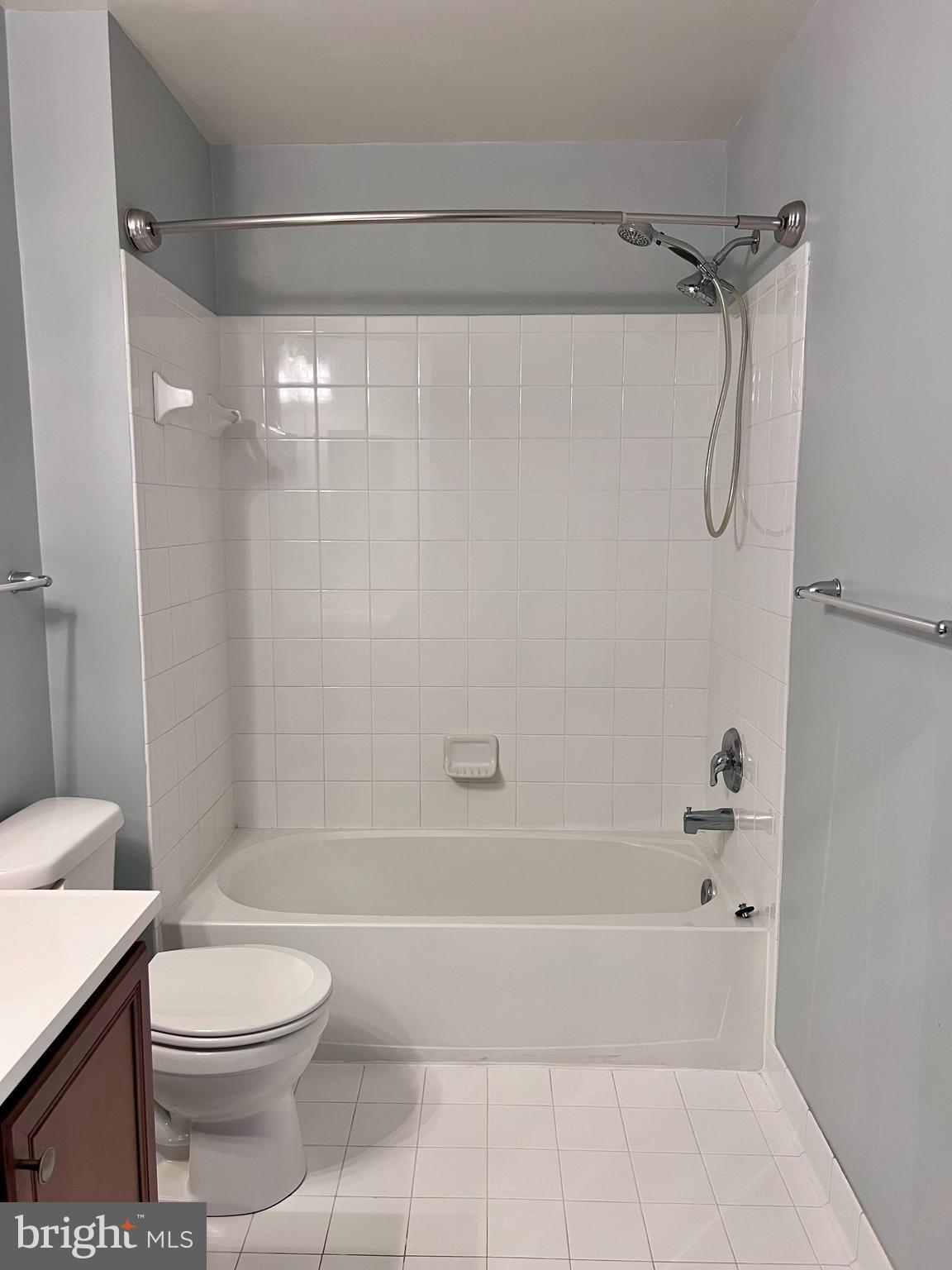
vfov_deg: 67.3
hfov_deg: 53.1
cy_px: 635
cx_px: 476
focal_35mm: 26
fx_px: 953
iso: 100
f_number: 1.5
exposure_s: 1/60
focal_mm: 5.7
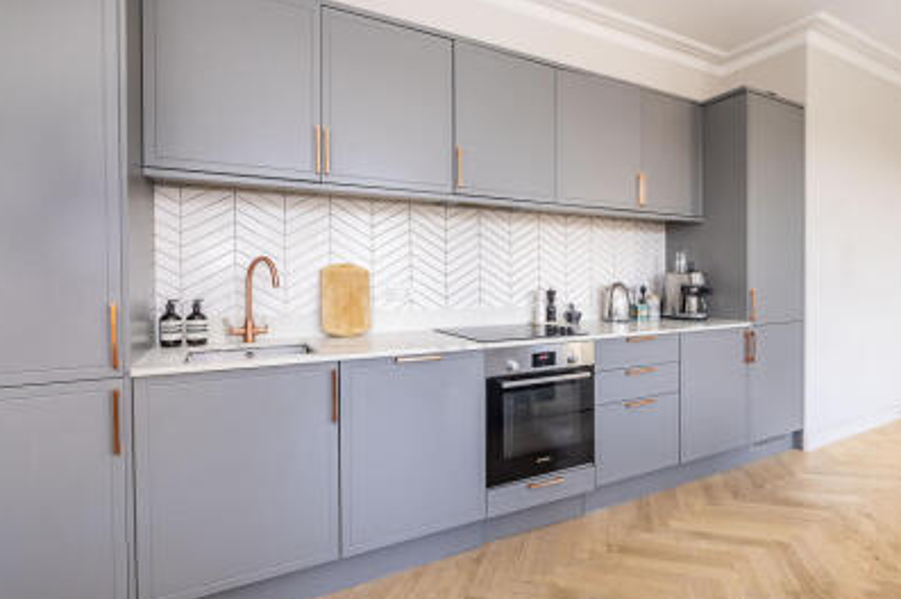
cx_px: 472
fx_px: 450
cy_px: 285
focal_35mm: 18
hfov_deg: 90.0
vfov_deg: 67.3
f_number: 5.6
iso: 320
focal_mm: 10
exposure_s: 1/30
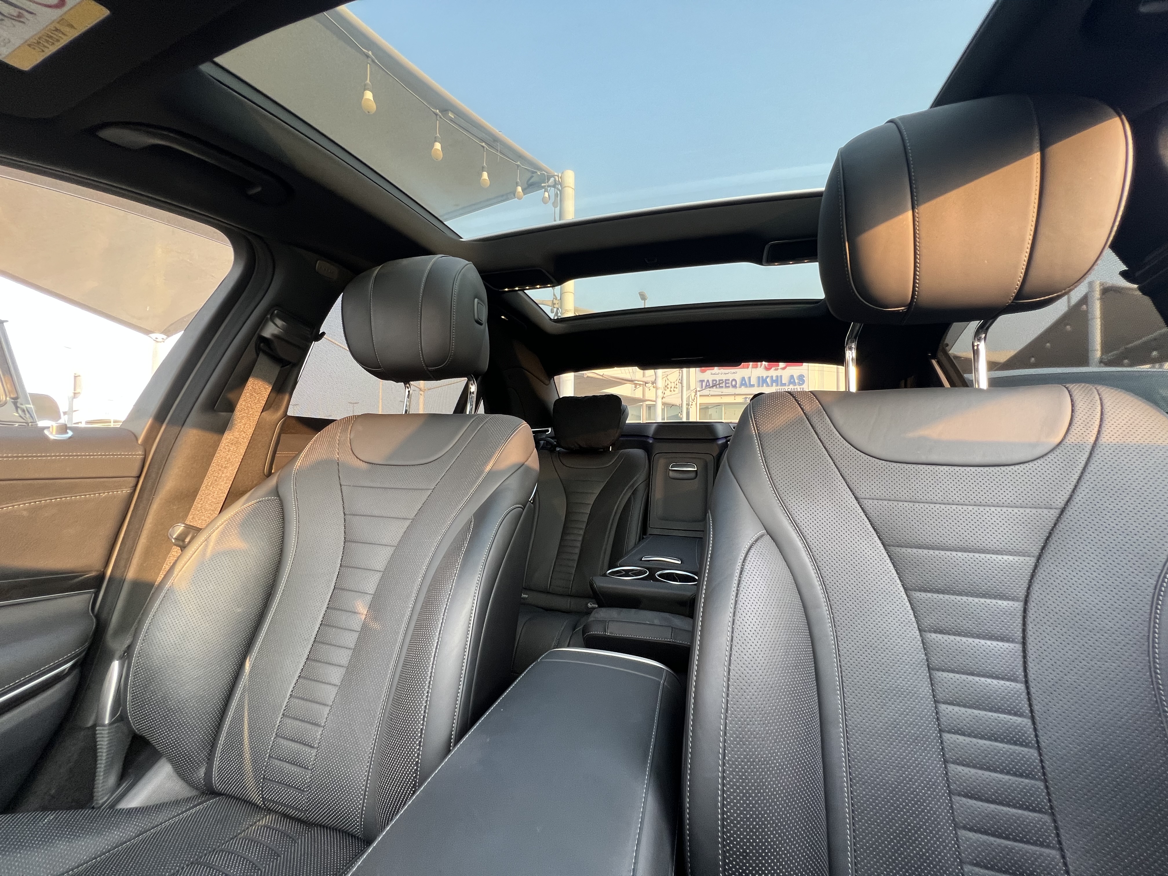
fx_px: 439
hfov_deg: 106.2
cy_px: 438
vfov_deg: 89.9
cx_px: 584
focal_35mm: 13
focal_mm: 1.57
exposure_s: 1/84
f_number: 1.8
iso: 125
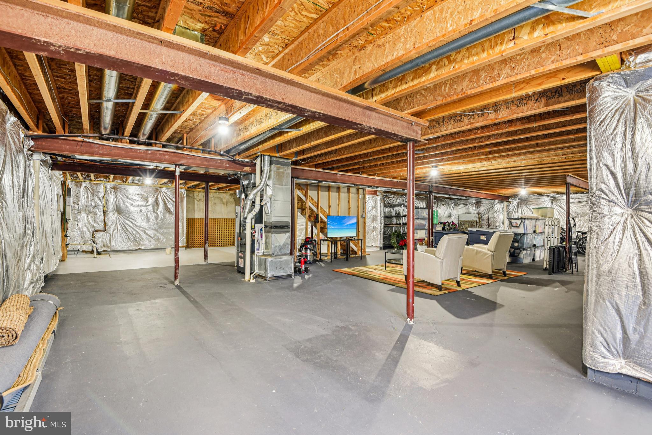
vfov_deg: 73.8
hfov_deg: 96.7
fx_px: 290
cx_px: 326
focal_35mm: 16
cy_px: 218
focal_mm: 16
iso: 400
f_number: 8
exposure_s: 1
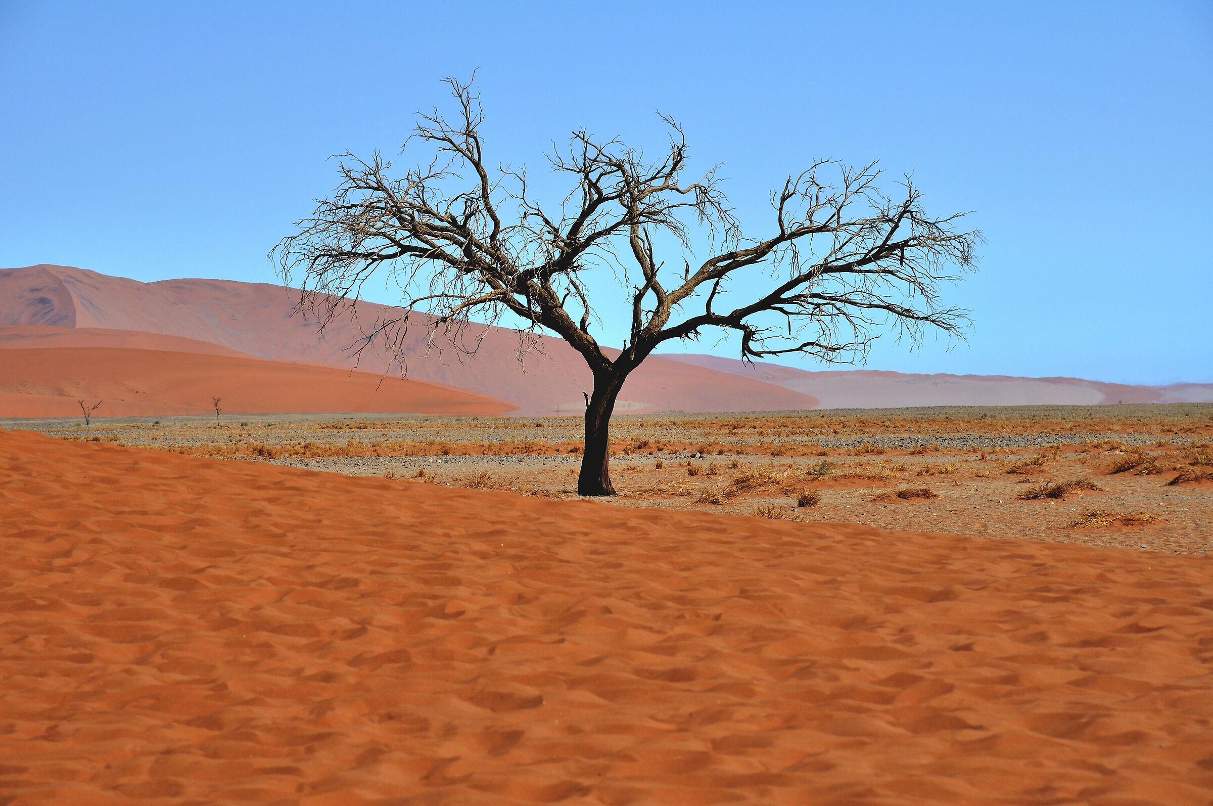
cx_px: 606
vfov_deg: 10.7
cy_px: 403
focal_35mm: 128
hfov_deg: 16.1
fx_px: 4291
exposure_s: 1/200
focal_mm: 85
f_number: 9
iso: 200
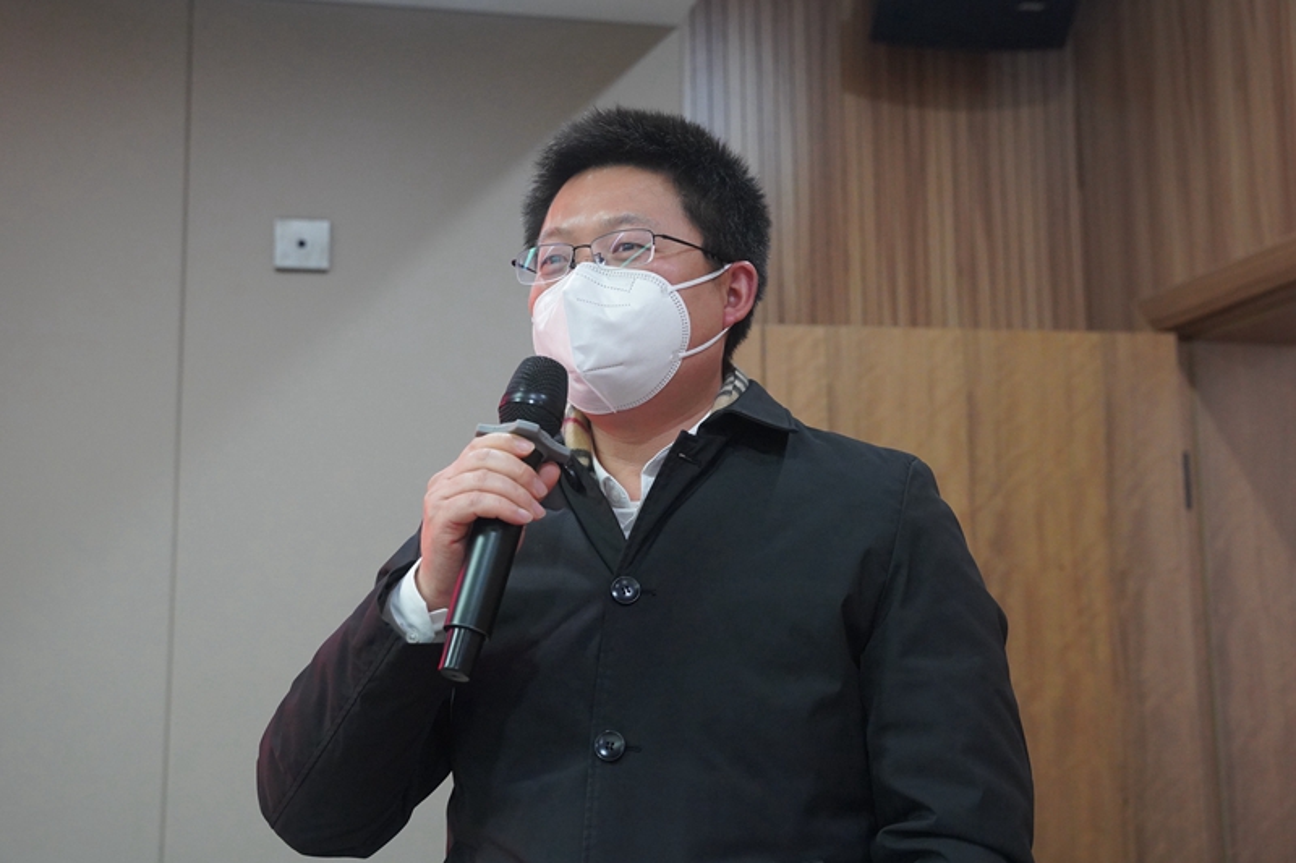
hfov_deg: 44.6
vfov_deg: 30.6
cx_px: 648
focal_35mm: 44
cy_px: 432
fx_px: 1580
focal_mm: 43.9
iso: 5000
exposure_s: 1/160
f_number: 4
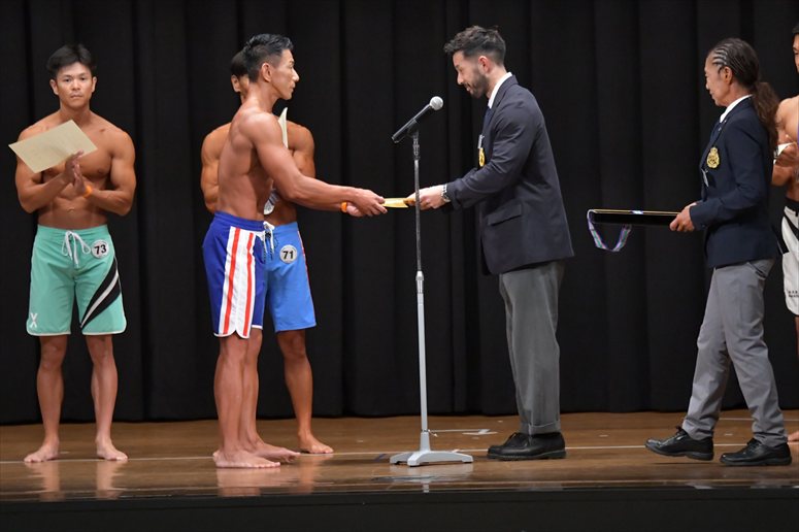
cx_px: 400
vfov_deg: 6.3
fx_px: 4814
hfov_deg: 9.5
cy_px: 266
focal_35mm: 217
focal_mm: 145
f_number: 5.6
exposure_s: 1/400
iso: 6400
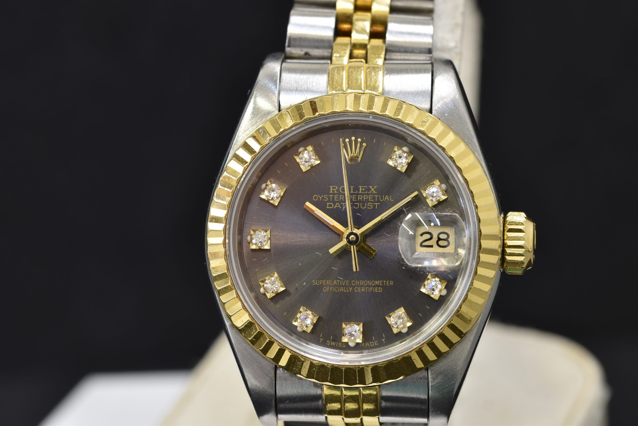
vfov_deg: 10.2
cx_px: 319
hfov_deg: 15.2
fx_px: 2394
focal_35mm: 135
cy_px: 213
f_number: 13
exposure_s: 1/2.5
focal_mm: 90
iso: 100
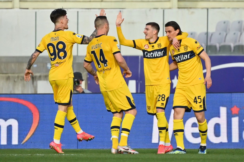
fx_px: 3795
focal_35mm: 560
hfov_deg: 3.7
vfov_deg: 2.5
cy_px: 81
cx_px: 122
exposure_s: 1/5000
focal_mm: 560
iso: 1100
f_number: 5.6
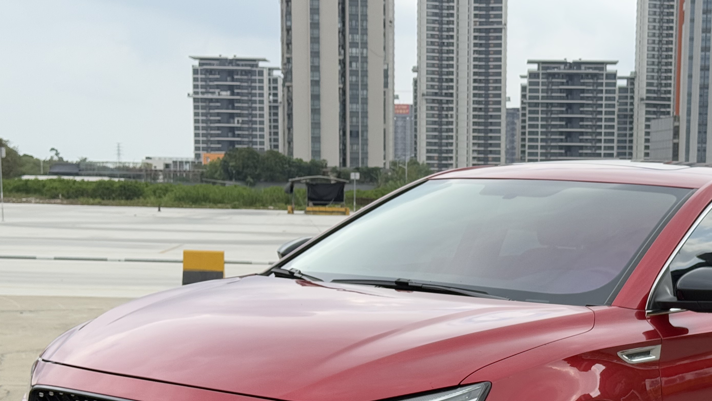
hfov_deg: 27.6
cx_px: 497
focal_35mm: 76
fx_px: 1435
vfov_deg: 15.7
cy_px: 378
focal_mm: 6.76
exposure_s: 1/1429
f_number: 1.78
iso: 64
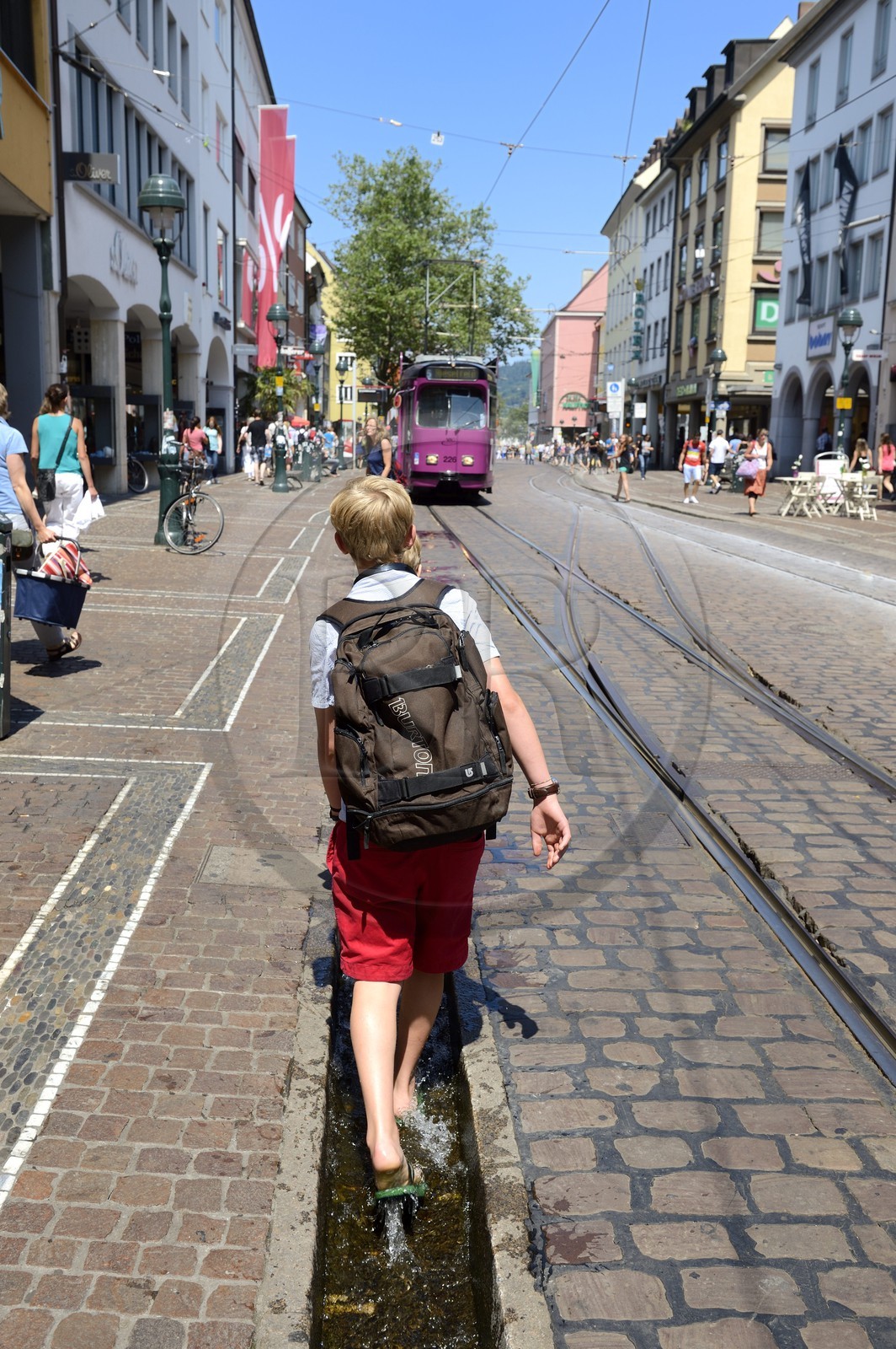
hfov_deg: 37.8
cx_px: 448
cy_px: 674
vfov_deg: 54.5
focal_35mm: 35
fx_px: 1309
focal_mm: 35
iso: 200
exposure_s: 1/400
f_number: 8
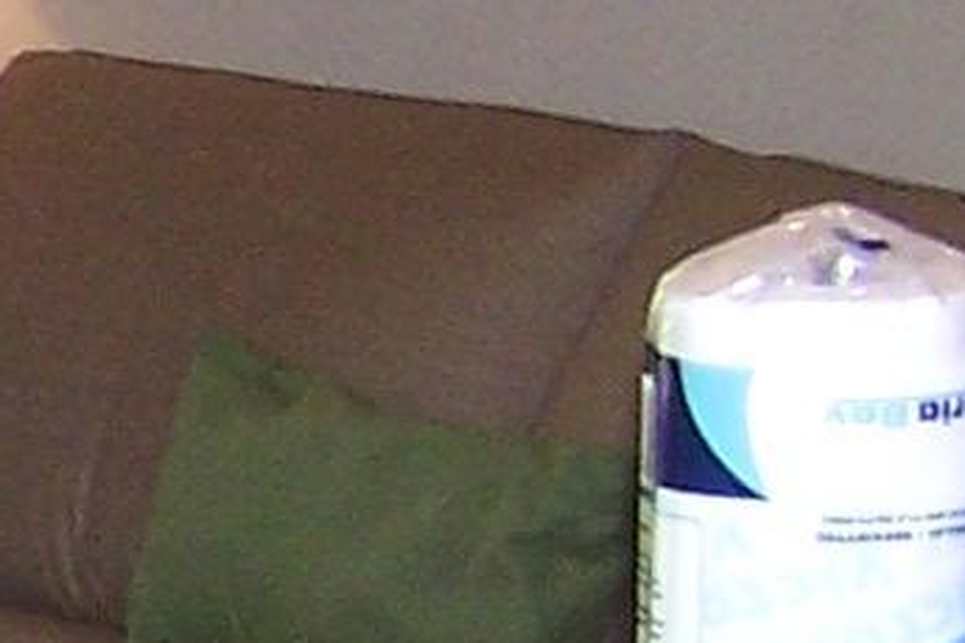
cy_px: 190
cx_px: -2355
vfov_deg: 4.7
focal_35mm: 295
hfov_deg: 6.2
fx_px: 7907
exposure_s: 1/60
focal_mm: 6.3
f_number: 2.8
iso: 140
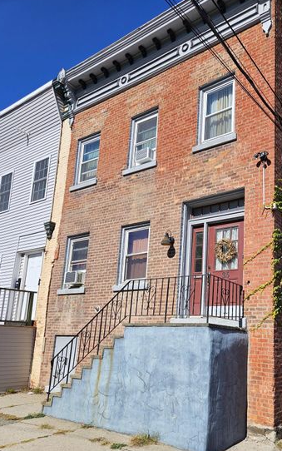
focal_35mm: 30
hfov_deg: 41.0
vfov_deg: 62.3
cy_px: 270
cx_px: 199
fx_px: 369
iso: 25
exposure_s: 1/2635
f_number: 1.8
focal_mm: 5.4
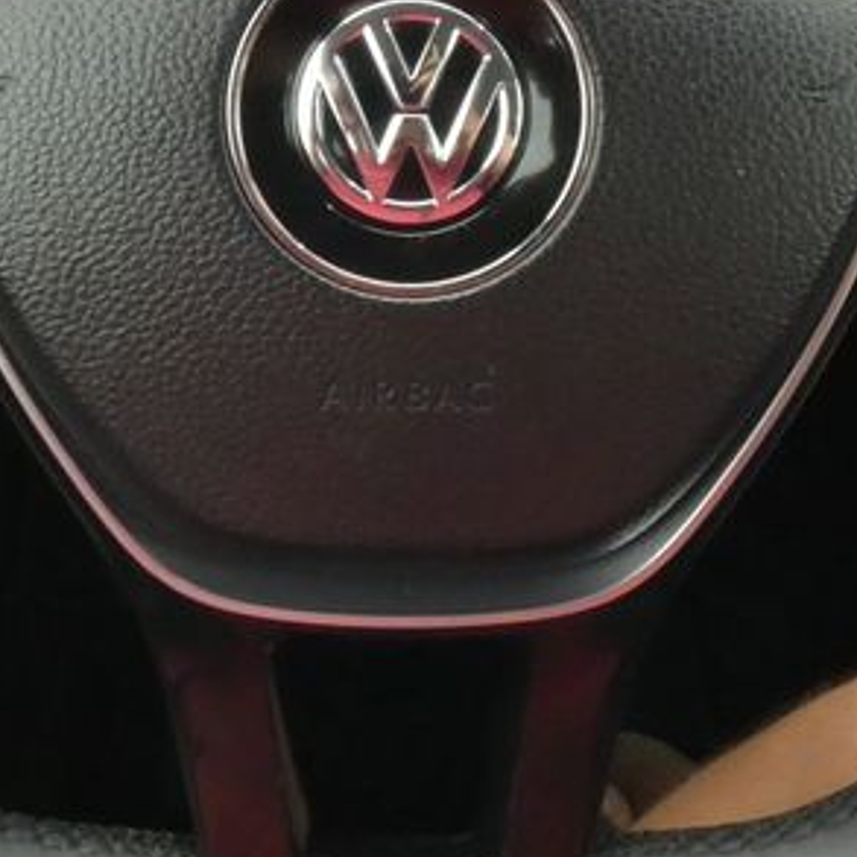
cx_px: 269
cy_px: 9
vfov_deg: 24.3
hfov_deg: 25.2
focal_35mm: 68
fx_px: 1905
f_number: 5.6
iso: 640
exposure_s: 1/60
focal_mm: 4
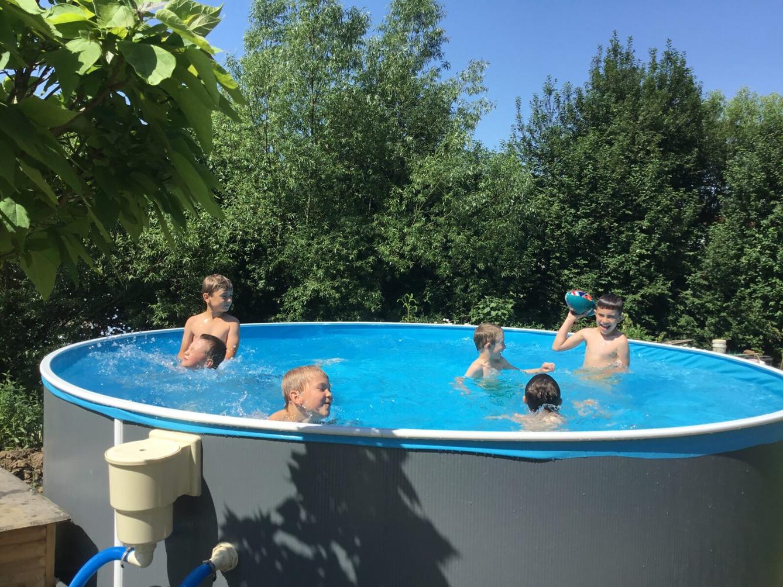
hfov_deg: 58.3
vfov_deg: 45.5
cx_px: 392
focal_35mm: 31
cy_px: 294
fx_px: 701
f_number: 2.4
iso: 25
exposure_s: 1/1253
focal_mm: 3.3
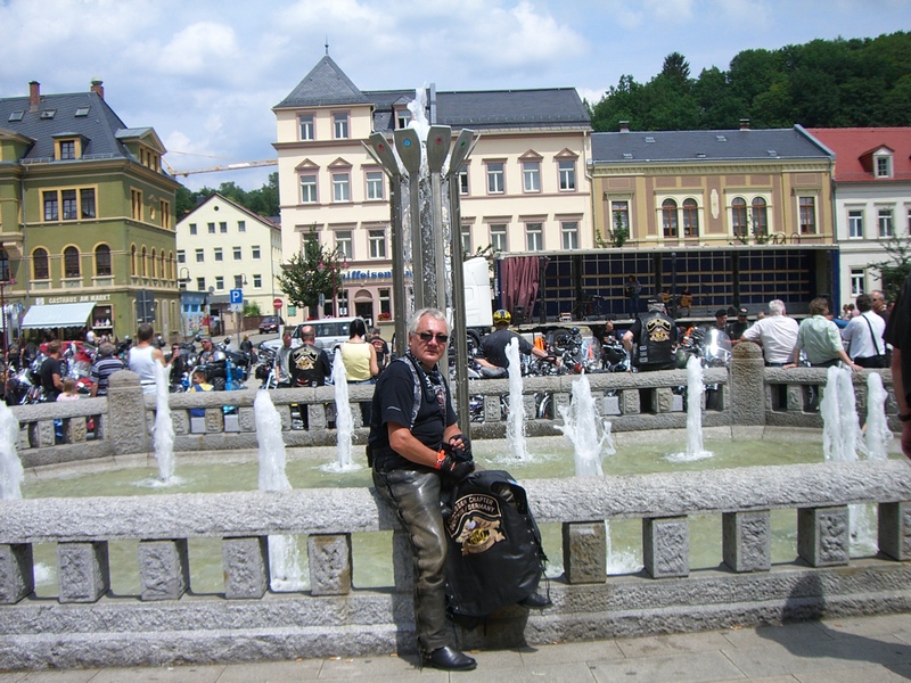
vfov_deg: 37.7
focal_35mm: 38
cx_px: 456
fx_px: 1000
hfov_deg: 49.0
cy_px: 342
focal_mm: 6.2
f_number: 4.3
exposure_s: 1/800
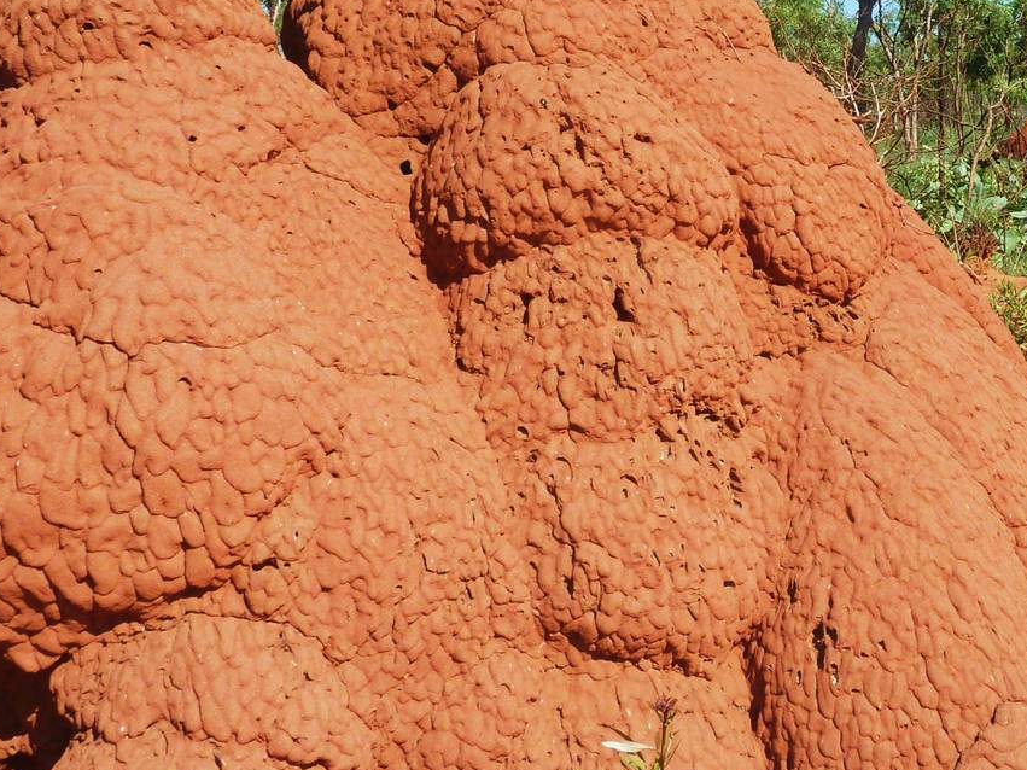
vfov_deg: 30.1
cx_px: 833
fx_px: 1394
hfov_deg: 38.8
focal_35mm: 47
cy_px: 141
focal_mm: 4.1
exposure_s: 1/400
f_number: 5
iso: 100
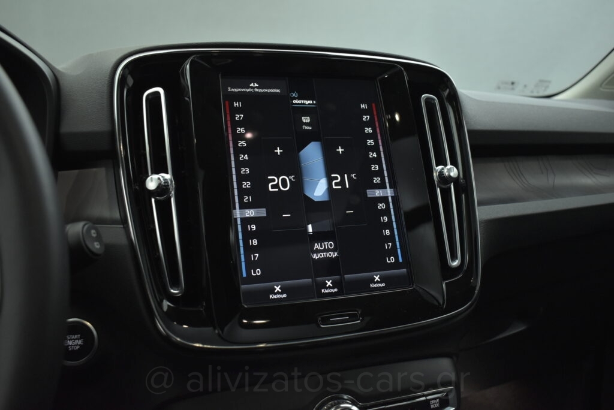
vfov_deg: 43.7
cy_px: 205
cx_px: 307
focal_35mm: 30
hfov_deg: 61.9
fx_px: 512
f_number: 3.8
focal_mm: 20
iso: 1600
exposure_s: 1/100
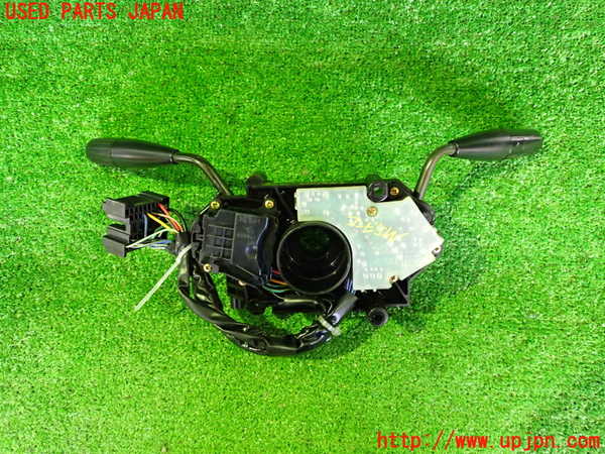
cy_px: 227
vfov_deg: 46.8
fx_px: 524
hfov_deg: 60.0
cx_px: 302
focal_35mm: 30
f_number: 2.3
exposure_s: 1/20
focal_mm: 5.4
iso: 800
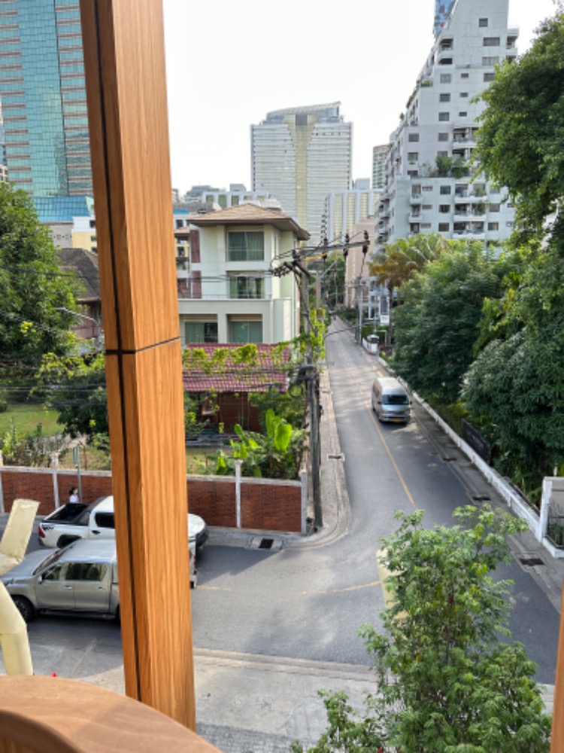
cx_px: 282
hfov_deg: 56.8
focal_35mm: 24
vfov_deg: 71.6
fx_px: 521
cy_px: 376
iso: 80
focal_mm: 6.86
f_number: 1.78
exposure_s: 1/538
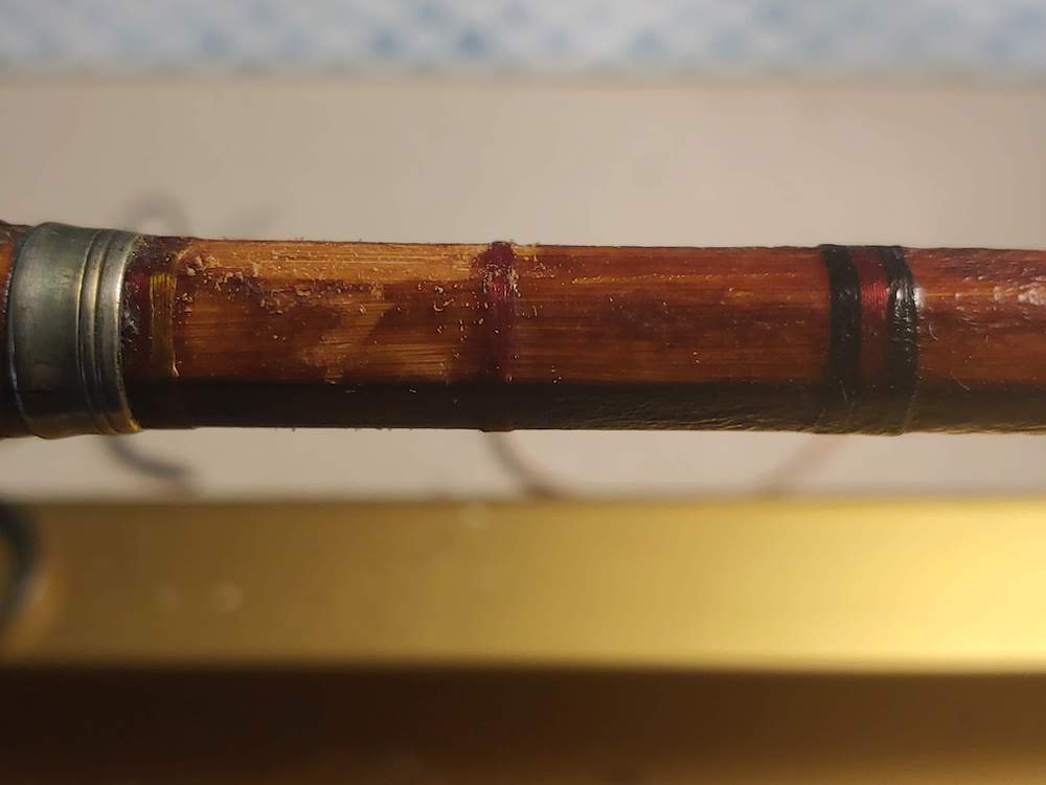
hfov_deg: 42.1
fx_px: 1360
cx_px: 523
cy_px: 392
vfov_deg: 32.2
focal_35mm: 45
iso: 50
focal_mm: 4.23
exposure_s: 1/120
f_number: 1.5
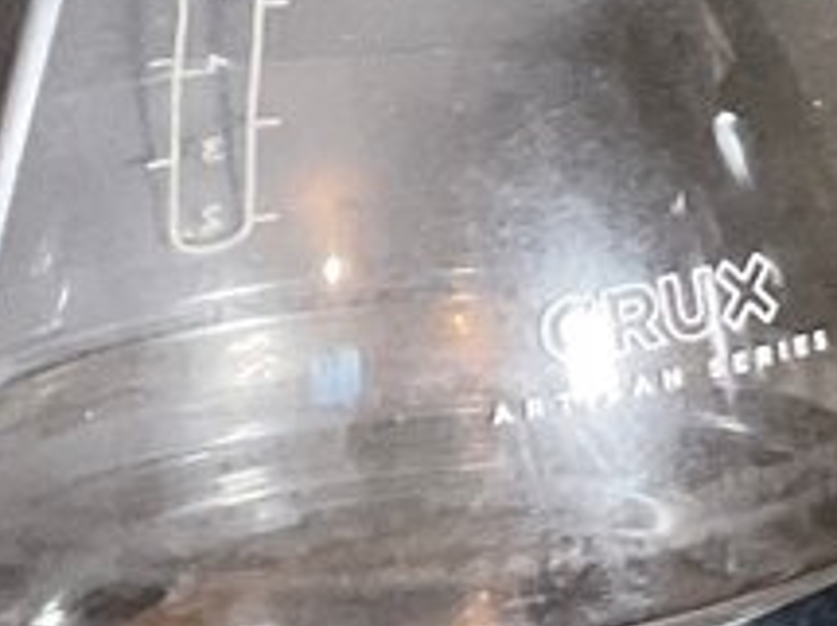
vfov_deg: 7.3
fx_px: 4930
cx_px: 1653
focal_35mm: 204
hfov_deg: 9.1
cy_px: 33
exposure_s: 1/60
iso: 250
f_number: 1.8
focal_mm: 3
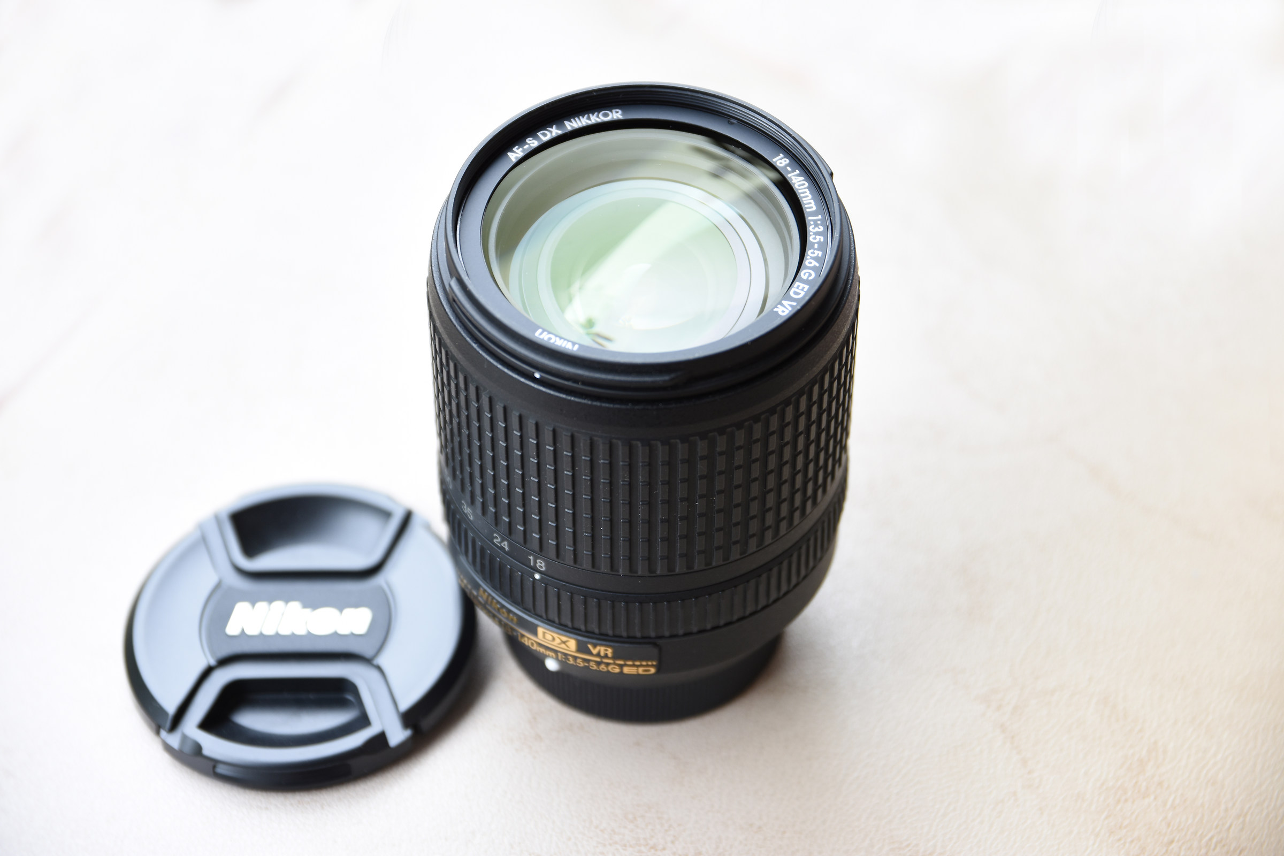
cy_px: 428
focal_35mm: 105
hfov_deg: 19.5
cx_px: 642
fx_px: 3745
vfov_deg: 13.0
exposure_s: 1/60
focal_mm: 70
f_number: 4.5
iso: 280
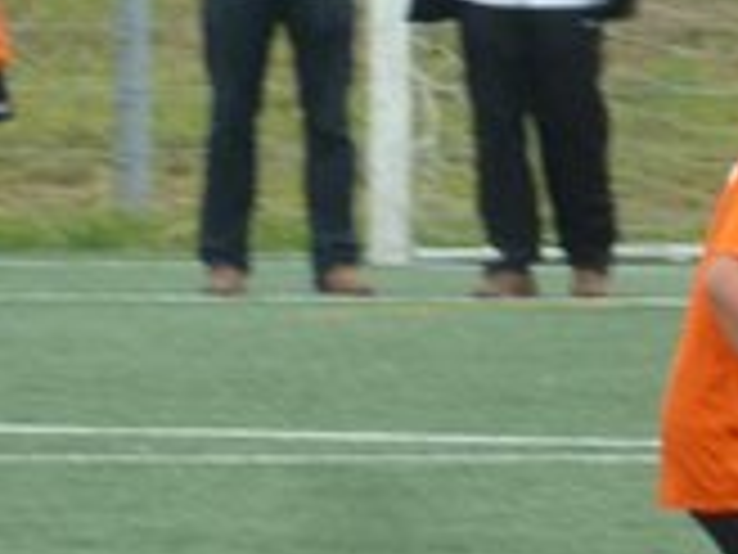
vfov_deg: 1.2
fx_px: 27225
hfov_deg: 1.6
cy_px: 79
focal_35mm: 1277
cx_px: 1570
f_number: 4.9
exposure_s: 1/250
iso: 160
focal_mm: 49.2
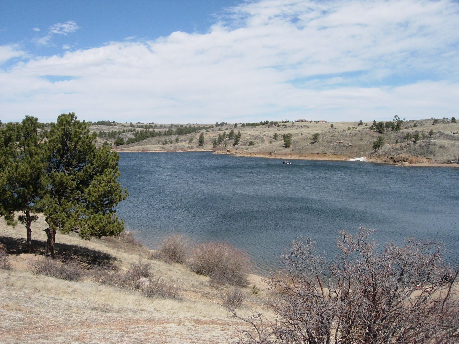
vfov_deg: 37.7
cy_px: 172
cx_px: 230
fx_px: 504
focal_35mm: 38
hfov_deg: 49.0
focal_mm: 7.8
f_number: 4.8
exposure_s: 1/939
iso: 79
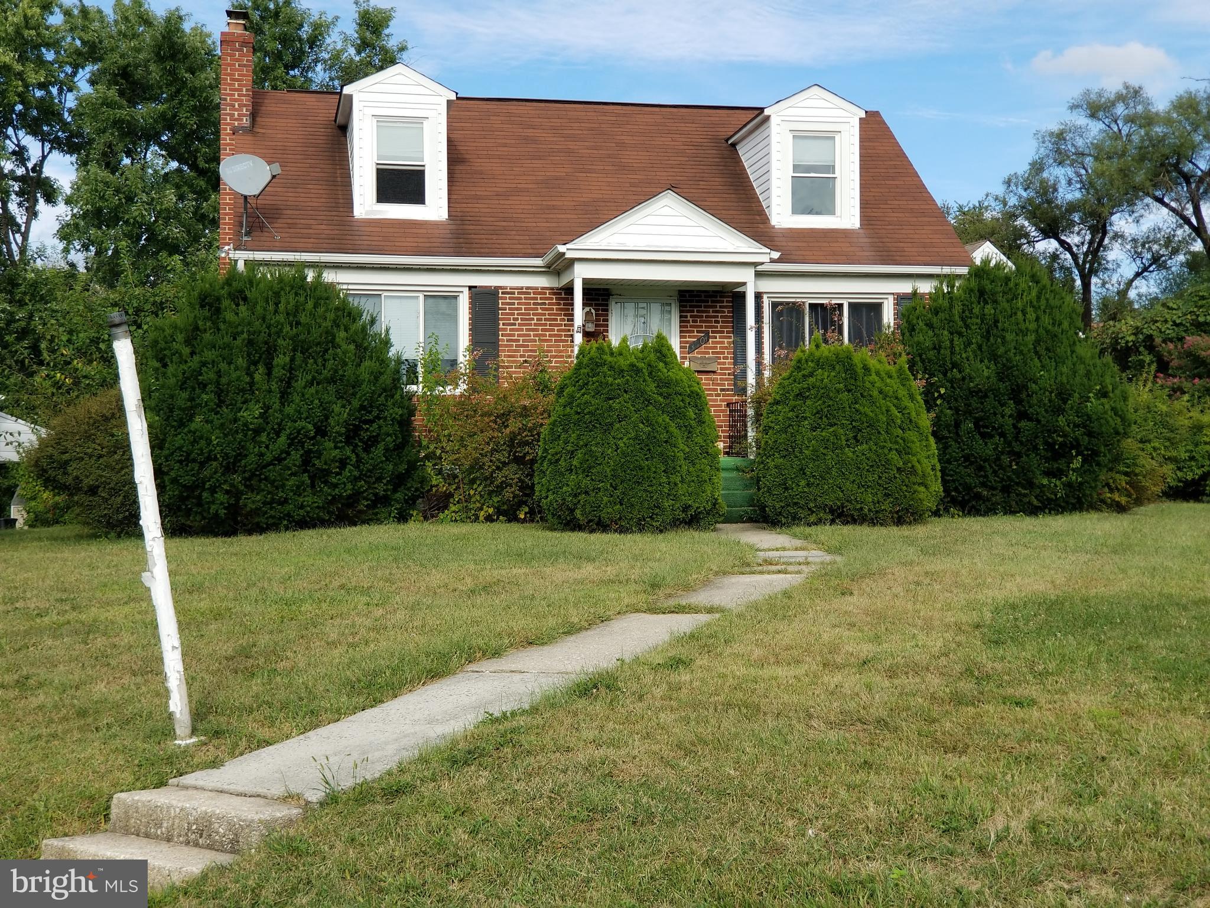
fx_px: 1818
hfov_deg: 36.8
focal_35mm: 52
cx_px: 605
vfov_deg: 28.0
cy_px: 454
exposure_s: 1/474
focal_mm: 6
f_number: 2.4
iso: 25
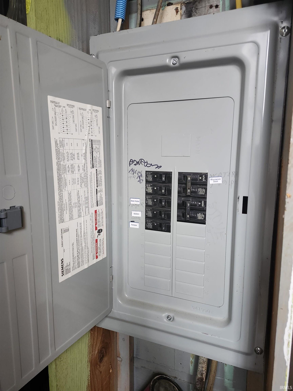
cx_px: 146
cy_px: 196
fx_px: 260
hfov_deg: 58.9
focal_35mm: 23
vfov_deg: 73.9
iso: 800
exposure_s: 1/60
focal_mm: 5.54
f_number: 1.8
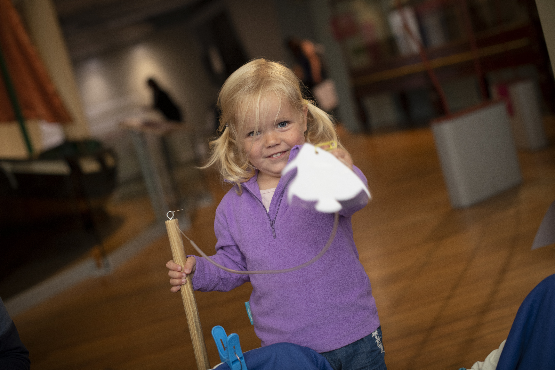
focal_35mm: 50
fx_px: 771
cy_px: 185
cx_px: 278
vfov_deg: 27.0
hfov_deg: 39.6
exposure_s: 1/50
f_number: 2.8
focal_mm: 50
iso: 500
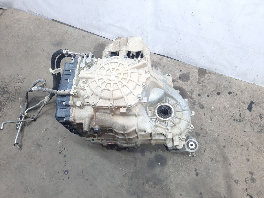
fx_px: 191
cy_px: 99
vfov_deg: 54.9
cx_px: 132
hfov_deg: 69.4
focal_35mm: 25
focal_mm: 4.6
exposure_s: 1/50
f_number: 2
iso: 320
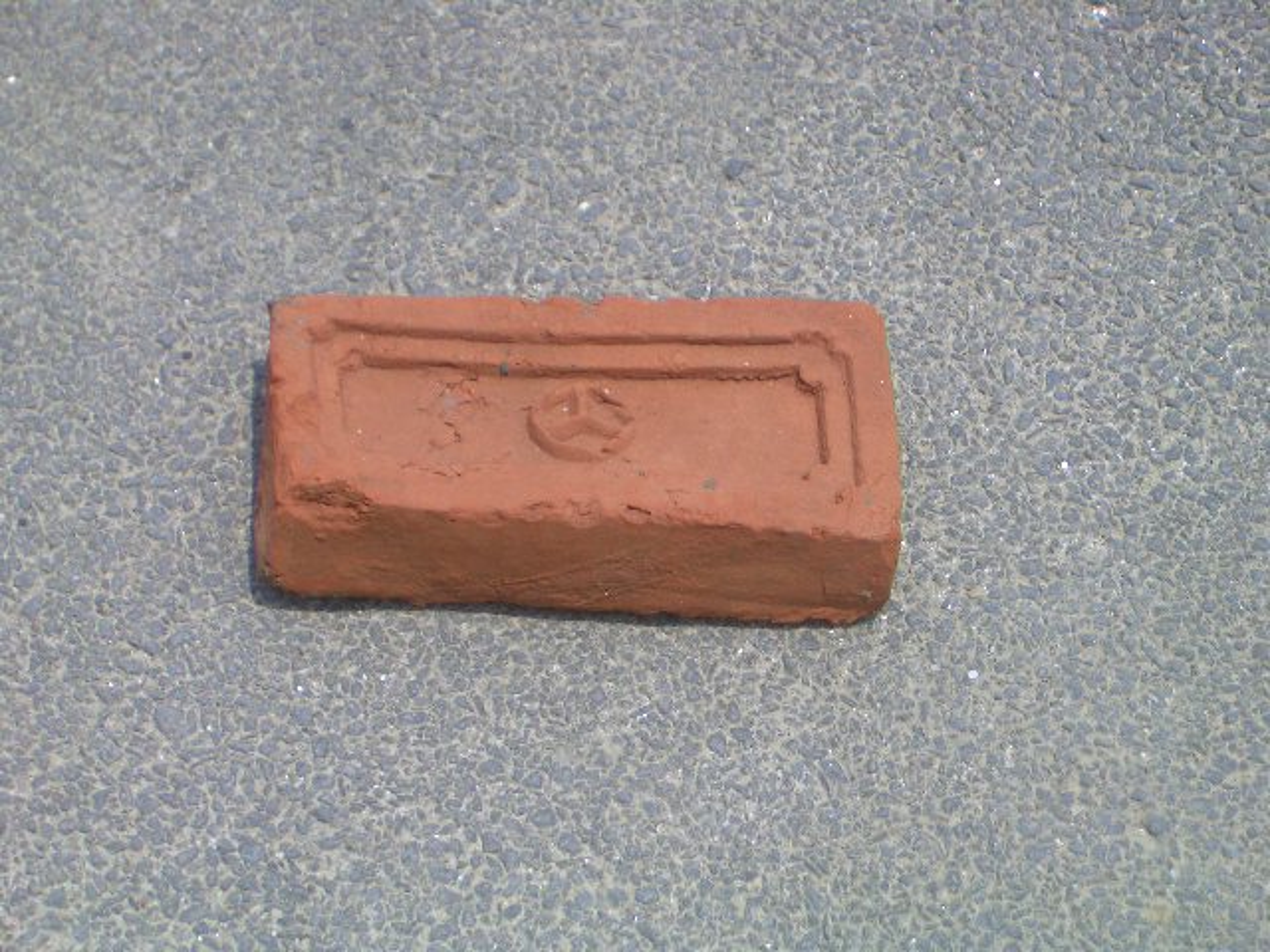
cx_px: 635
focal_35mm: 105
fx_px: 3852
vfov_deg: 14.1
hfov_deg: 18.7
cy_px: 476
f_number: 4.8
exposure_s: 1/800
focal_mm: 17.4
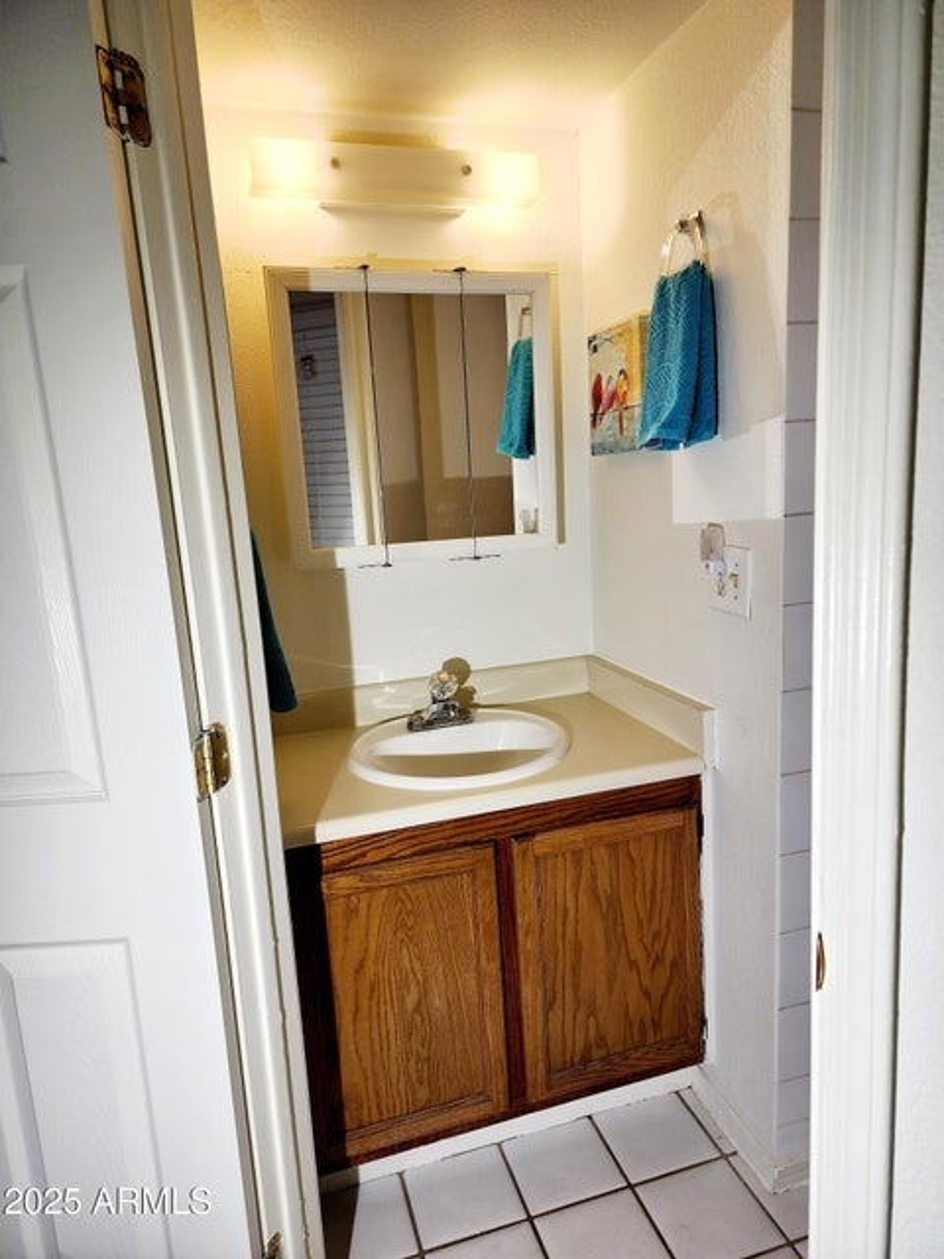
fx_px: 836
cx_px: 472
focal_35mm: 23
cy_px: 630
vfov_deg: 73.9
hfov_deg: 58.9
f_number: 1.8
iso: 40
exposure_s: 1/120
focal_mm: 6.4
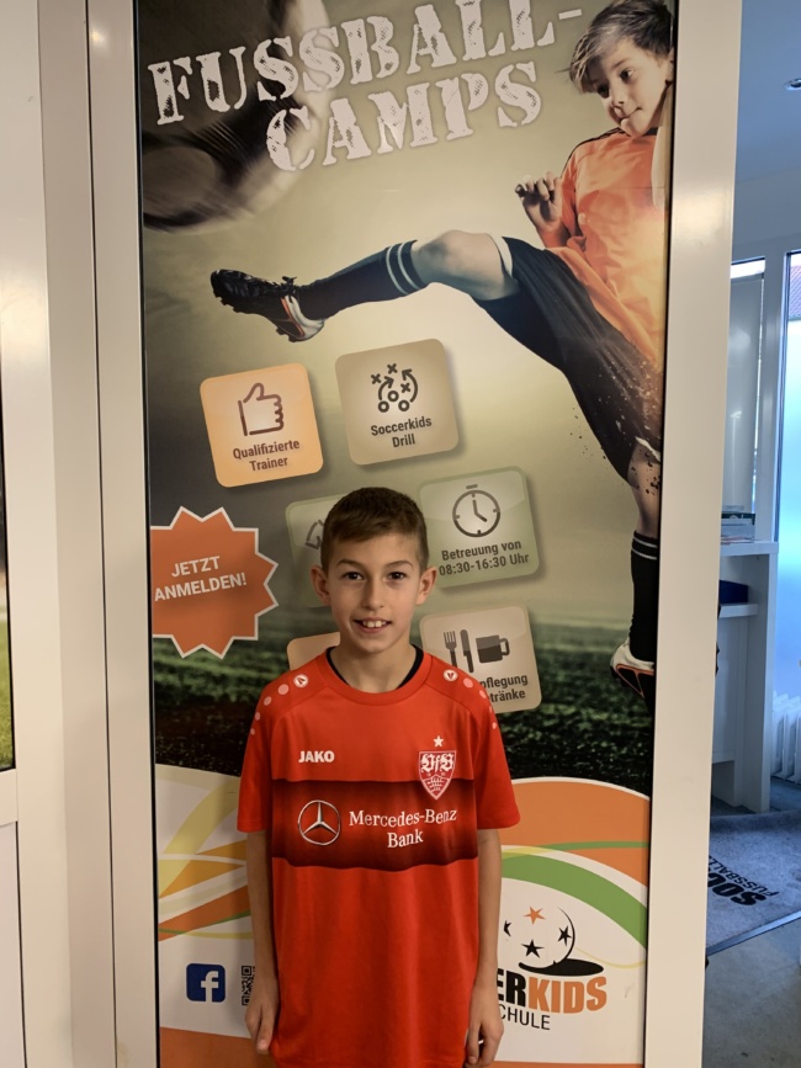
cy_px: 534
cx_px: 400
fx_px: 802
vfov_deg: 67.3
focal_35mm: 26
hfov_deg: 53.1
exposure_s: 1/54
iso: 200
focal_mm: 4.25
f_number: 1.8
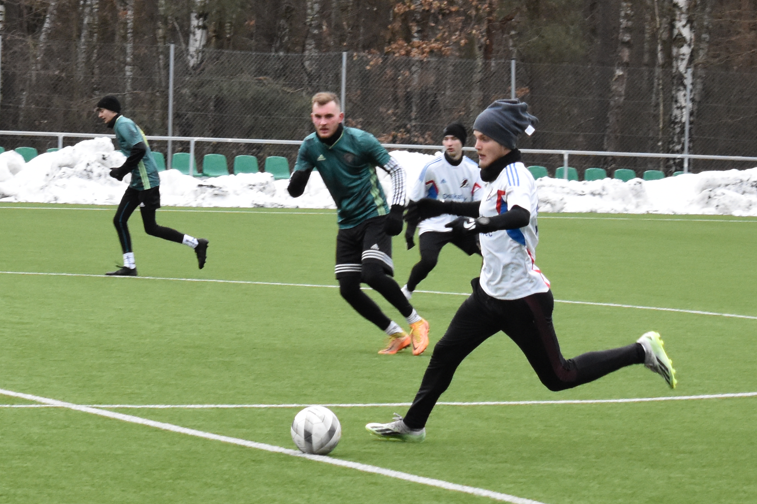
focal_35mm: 96
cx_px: 389
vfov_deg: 14.3
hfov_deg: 21.3
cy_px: 224
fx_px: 2009
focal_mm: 55
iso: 1800
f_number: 5.6
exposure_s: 1/500
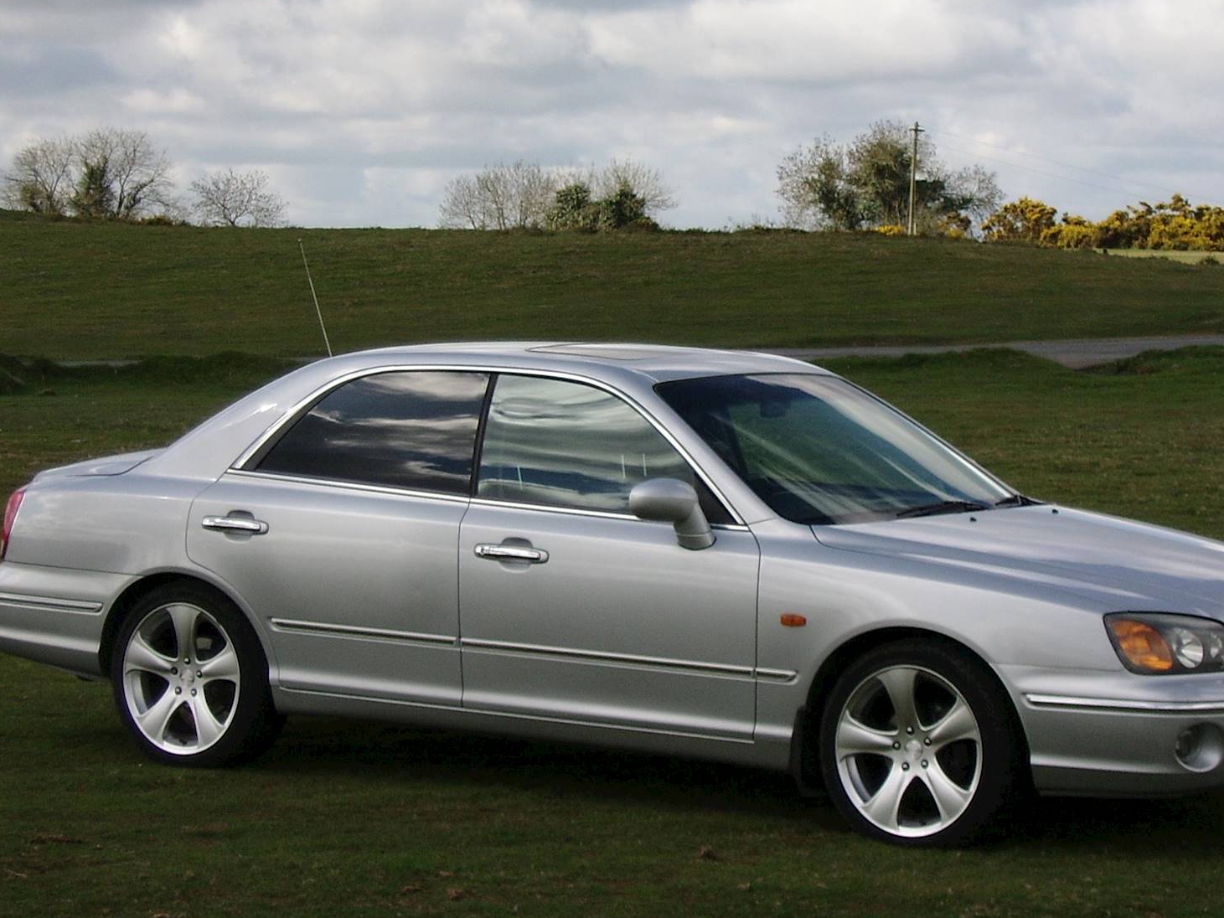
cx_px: 617
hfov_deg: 17.1
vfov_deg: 12.9
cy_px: 526
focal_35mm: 115
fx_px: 4067
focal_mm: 13.96
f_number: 4.3
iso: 50
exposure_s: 1/594
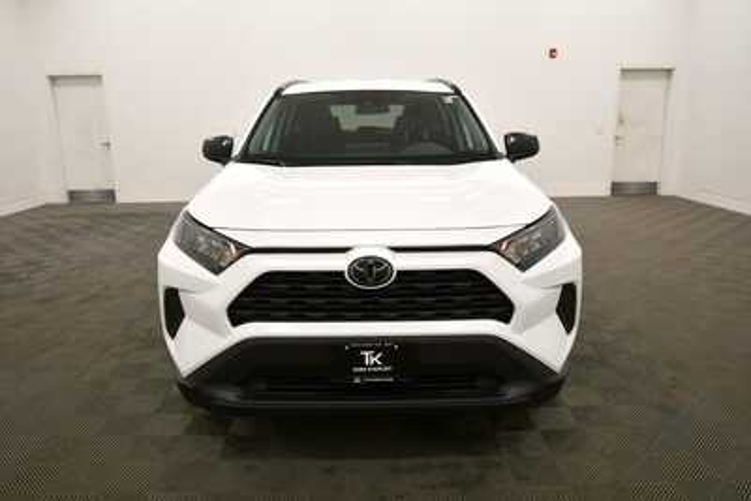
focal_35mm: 27
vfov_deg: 48.0
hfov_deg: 67.4
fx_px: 563
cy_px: 250
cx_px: 376
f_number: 5.6
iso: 640
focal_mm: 18
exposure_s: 1/250
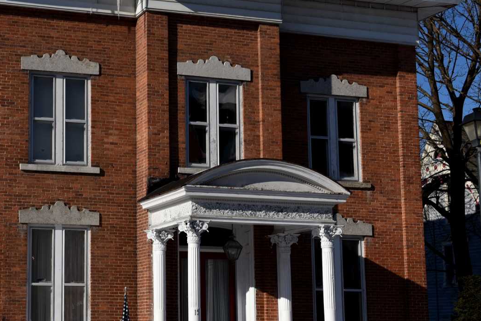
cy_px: 174
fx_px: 1002
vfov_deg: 18.2
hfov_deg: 26.4
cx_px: 87
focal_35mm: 75
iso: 500
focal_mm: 38
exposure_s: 1/4000
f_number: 8
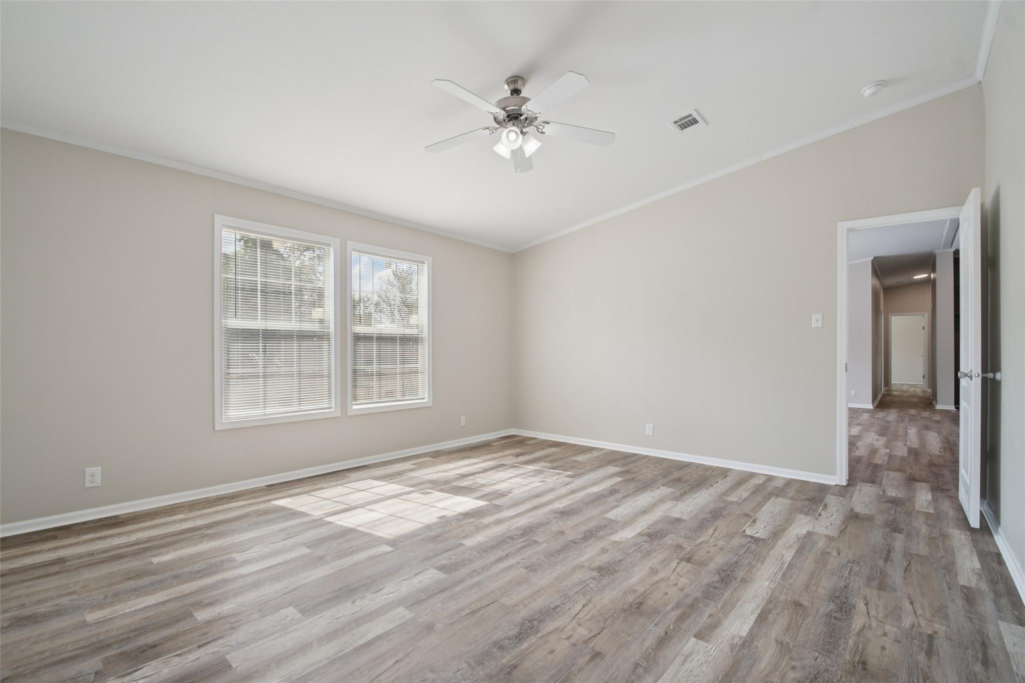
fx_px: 427
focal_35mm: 15
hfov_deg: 100.4
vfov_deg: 77.3
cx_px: 512
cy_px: 342
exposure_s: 1/60
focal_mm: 10
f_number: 8
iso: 400
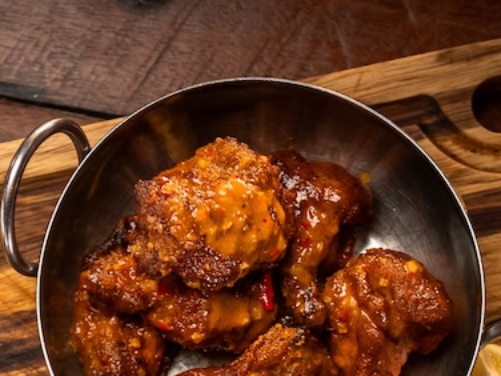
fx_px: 2692
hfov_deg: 10.6
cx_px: 83
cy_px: 587
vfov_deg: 7.8
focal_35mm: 186
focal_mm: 35
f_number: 2
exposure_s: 1/200
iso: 1250
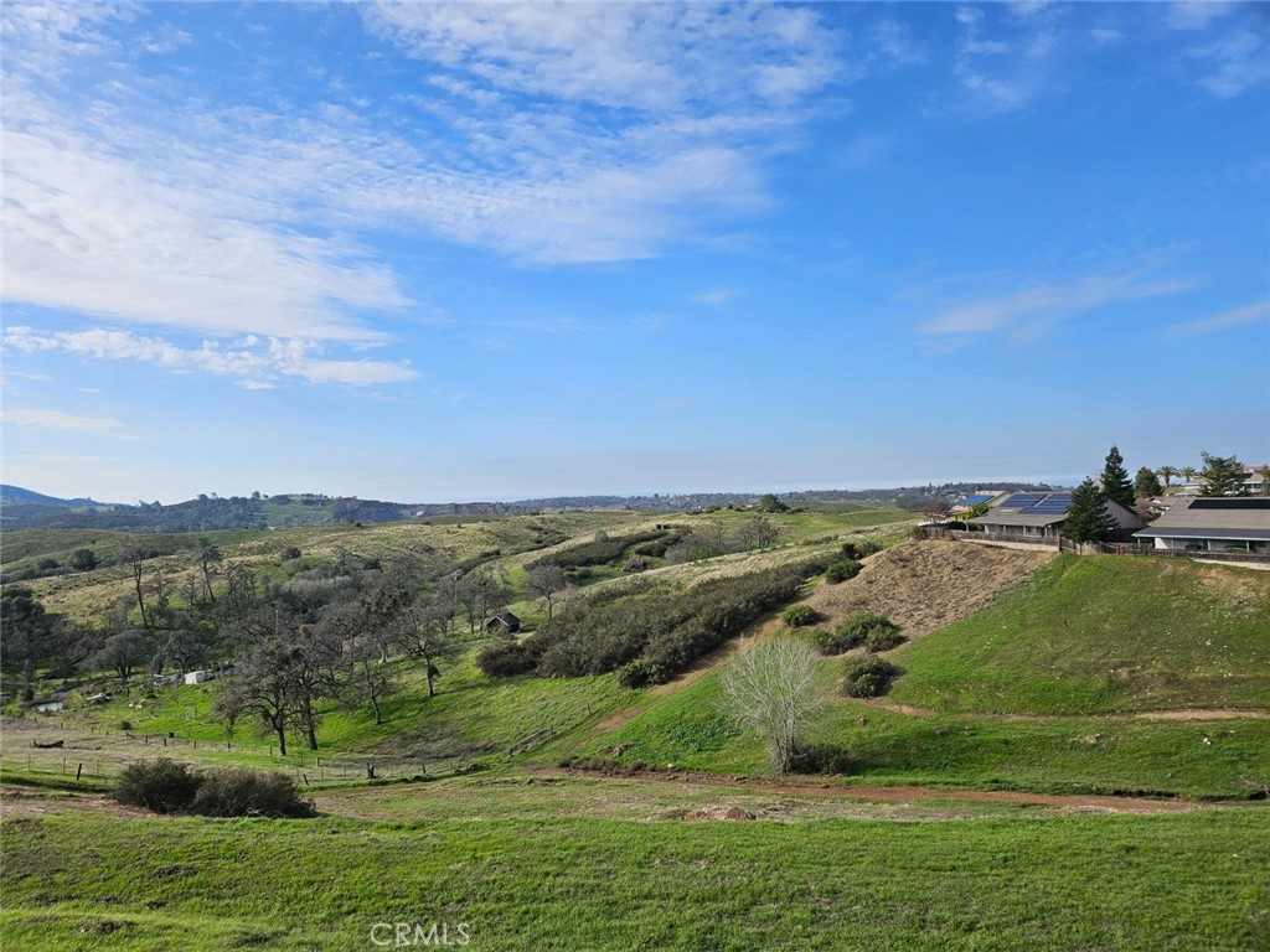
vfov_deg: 58.9
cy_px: 476
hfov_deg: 73.9
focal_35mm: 23
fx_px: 844
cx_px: 635
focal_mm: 5.4
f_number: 1.8
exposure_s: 1/2945
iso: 25
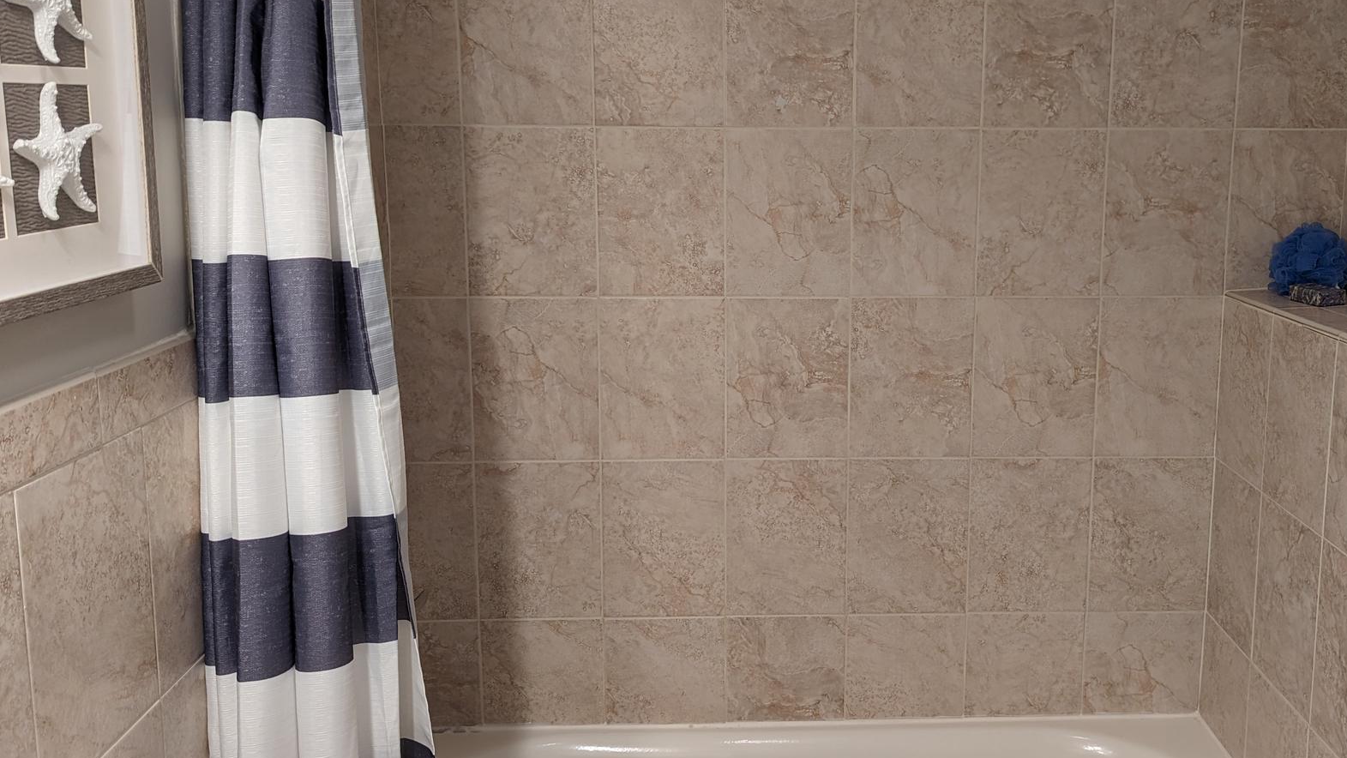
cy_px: 310
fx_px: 1214
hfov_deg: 57.7
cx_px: 792
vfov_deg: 34.6
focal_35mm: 34
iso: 56
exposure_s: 1/24
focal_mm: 6.81
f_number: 1.85
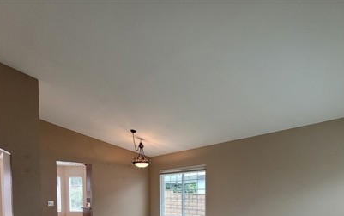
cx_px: 172
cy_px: 205
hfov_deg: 79.6
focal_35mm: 22
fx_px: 206
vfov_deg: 47.8
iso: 200
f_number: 2.2
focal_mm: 1.74
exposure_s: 1/60
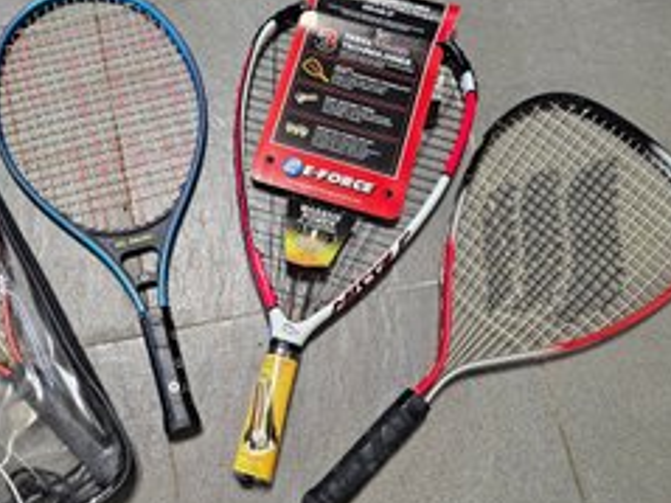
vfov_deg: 42.9
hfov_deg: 53.8
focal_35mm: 33
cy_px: 274
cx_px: 201
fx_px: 639
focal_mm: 6.3
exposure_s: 1/120
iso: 1000
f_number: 1.7
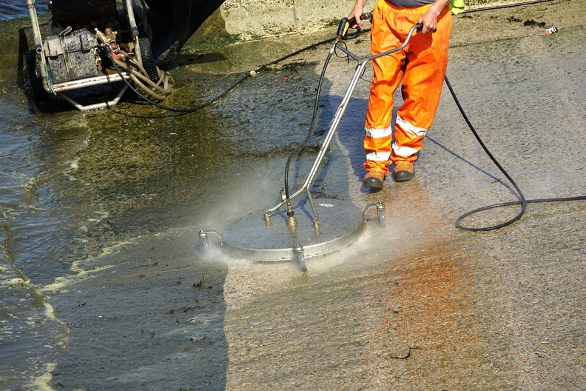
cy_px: 196
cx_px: 293
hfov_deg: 11.6
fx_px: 2881
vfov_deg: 7.8
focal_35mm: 177
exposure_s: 1/800
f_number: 4
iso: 100
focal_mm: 64.84
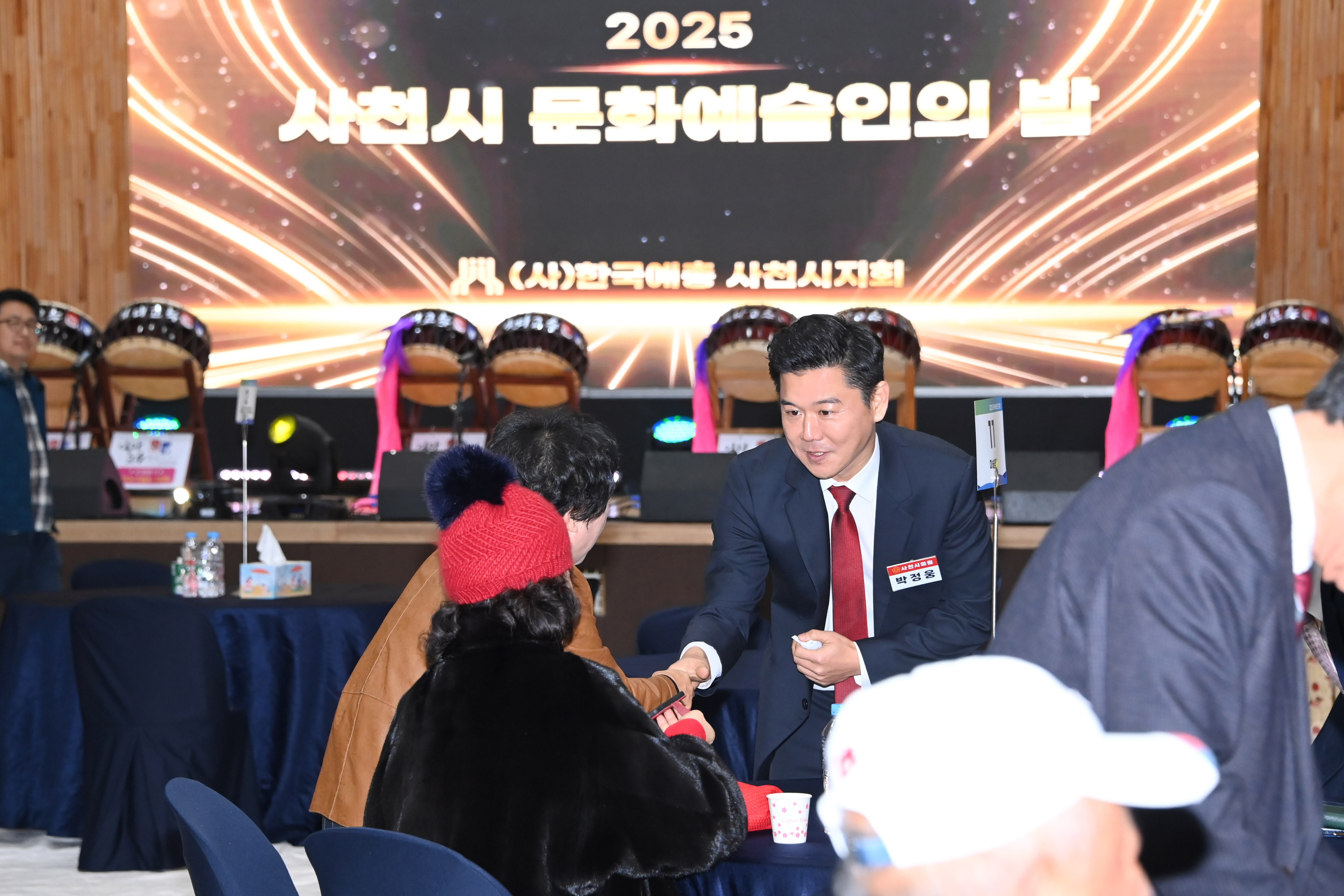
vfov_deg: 12.2
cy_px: 448
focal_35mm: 112
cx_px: 672
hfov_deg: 18.3
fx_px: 4181
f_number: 6.3
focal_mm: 112
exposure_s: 1/250
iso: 3200
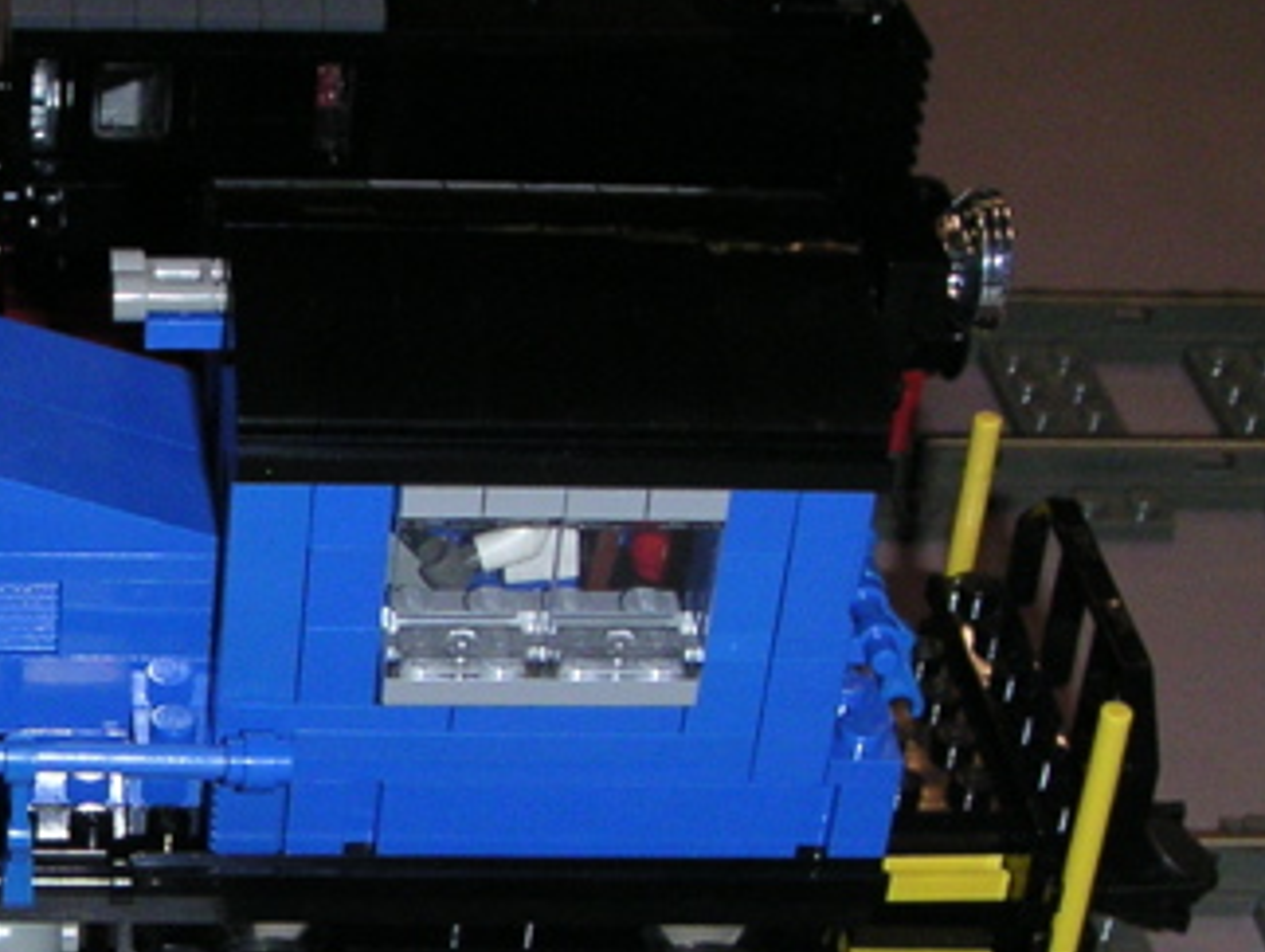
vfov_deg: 15.7
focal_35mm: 94
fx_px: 3439
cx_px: -223
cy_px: 748
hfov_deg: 19.7
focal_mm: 6
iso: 160
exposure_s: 1/45
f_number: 6.7
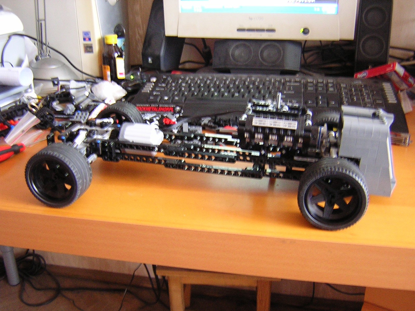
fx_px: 432
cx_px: 208
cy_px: 156
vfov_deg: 39.7
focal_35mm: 36
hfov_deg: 51.4
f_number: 2.6
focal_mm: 4.7
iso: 400
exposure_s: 1/1.7
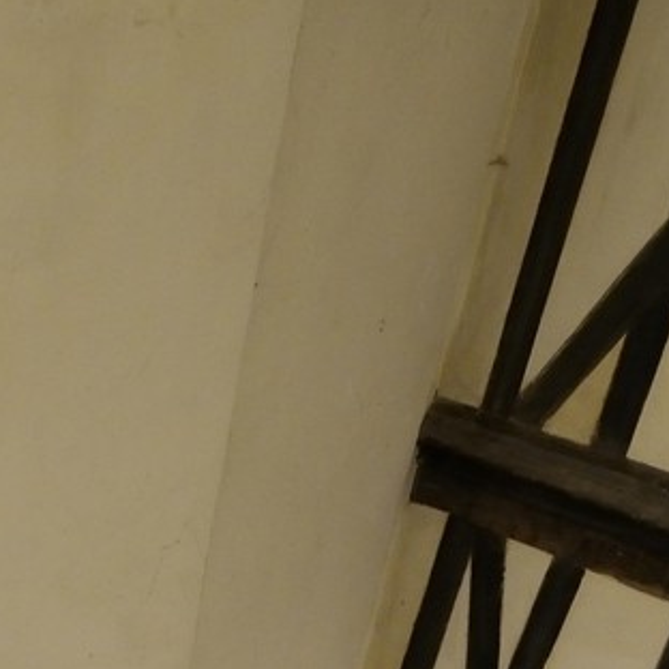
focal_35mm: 61
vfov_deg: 16.8
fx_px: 1334
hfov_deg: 24.5
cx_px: -205
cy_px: 1467
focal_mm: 14
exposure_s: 1/6
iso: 1600
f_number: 5
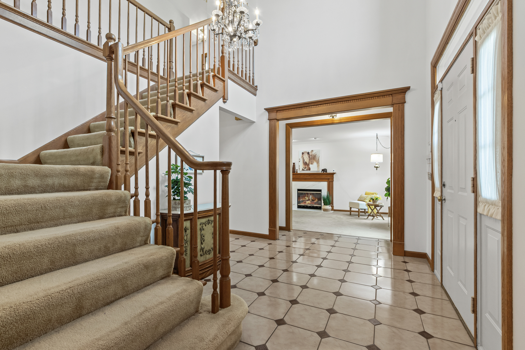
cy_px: 175
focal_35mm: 15
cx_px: 262
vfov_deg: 77.3
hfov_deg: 100.4
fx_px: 219
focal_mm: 10
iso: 250
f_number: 8
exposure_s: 1/5
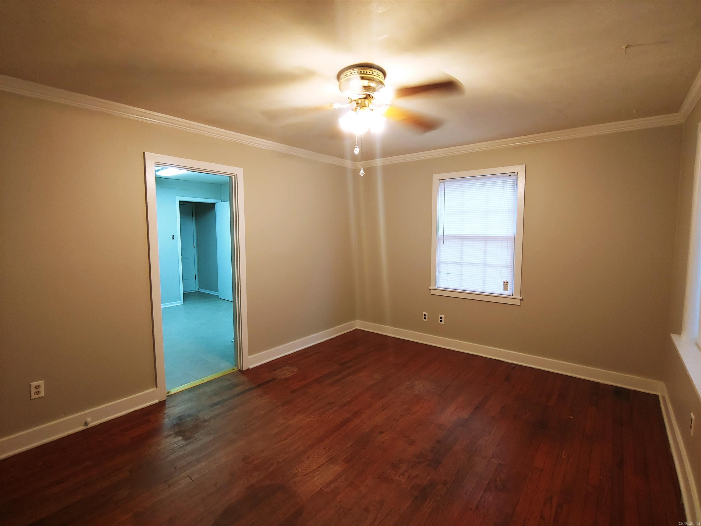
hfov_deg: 94.5
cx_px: 350
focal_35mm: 16
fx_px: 324
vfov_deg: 78.1
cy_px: 263
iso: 200
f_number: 1.9
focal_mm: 2.18
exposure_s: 1/24
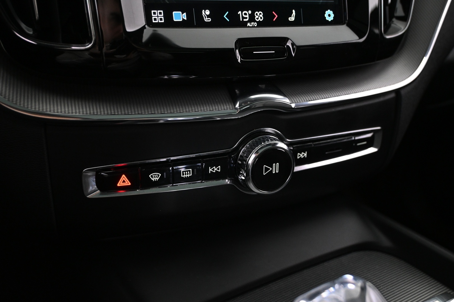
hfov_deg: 56.1
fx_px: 426
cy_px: 151
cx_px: 227
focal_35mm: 34
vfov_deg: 39.1
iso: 1600
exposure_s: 1/20
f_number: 4
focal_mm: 22.5
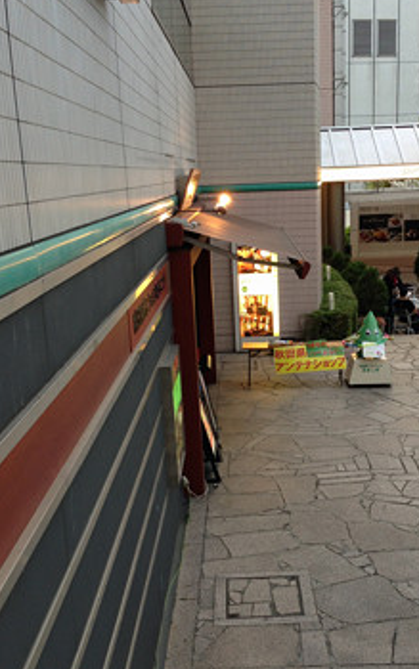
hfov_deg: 28.5
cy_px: 373
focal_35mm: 45
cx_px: 258
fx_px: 822
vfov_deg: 44.3
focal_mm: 4.13
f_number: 2.4
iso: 64
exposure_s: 1/40
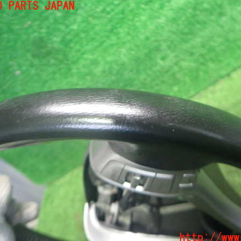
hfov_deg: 53.8
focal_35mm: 30
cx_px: 139
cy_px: 122
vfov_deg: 54.0
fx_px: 236
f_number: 2
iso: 800
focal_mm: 4.5
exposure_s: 1/30
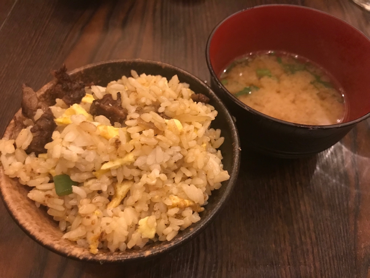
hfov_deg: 63.4
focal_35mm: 28
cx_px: 185
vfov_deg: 49.7
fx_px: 299
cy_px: 139
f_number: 1.8
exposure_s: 1/6
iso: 100
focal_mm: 3.99
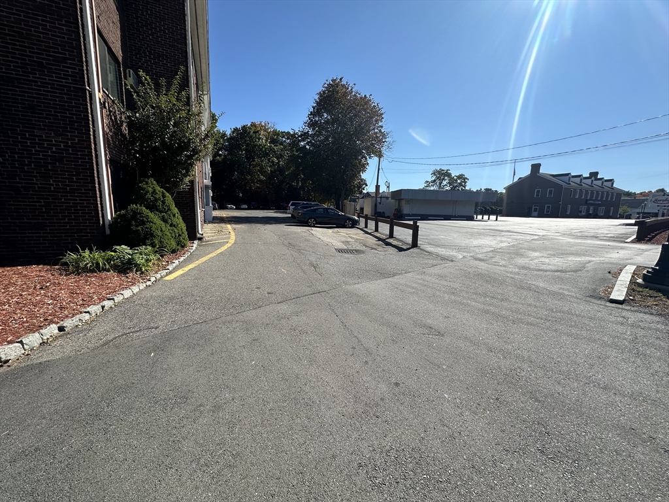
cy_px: 251
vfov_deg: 85.7
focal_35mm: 14
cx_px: 334
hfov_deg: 102.1
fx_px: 271
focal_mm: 2.22
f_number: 2.2
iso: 50
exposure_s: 1/1984
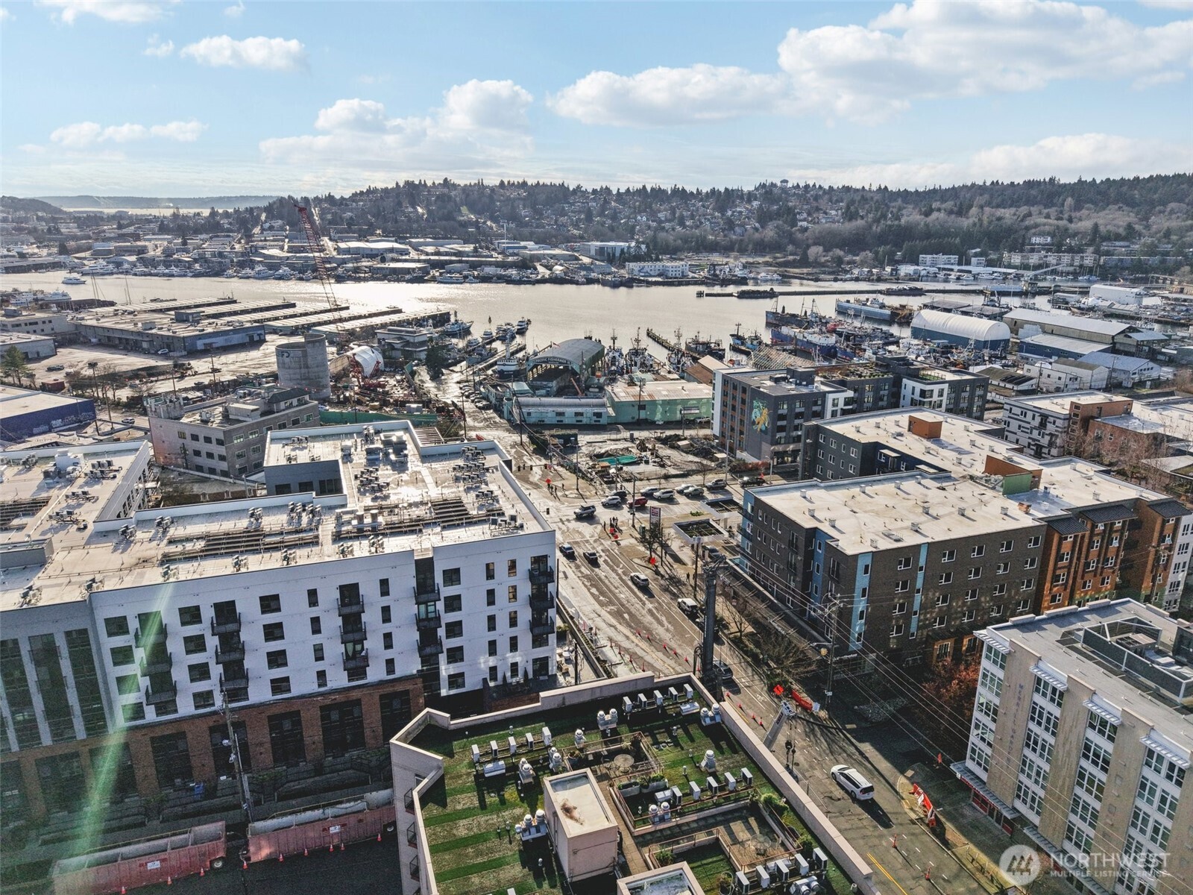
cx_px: 596
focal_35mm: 24
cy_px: 448
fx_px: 827
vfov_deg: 56.8
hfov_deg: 71.6
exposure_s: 1/4000
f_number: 1.8
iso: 210
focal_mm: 8.7
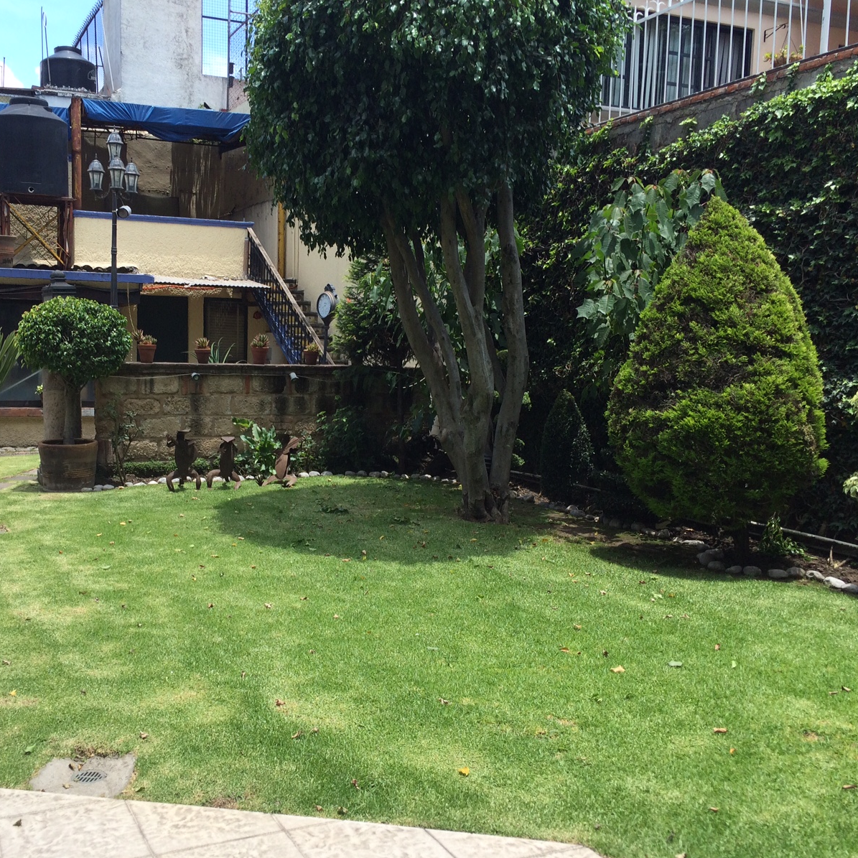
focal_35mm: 35
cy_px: 437
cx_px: 324
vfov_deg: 47.2
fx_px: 981
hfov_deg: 46.8
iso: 32
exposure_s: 1/651
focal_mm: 4.15
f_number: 2.2
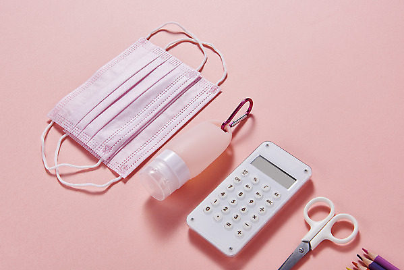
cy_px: 135
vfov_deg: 21.9
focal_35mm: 62
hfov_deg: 32.4
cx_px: 202
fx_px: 696
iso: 100
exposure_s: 1/125
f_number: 22
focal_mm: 62
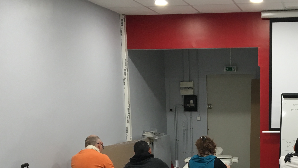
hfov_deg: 32.8
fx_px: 490
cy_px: 201
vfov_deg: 18.4
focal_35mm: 62
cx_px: 241
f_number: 2.2
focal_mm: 4.15
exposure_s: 1/33
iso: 80
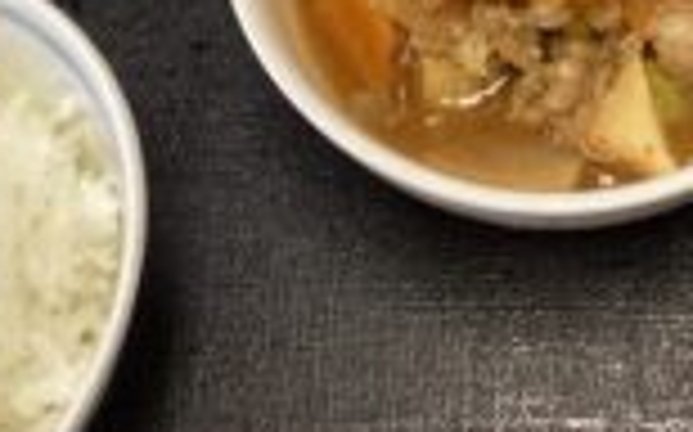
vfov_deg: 15.6
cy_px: -97
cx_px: 565
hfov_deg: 25.4
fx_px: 1510
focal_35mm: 80
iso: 250
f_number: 2.4
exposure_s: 1/60
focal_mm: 3.3
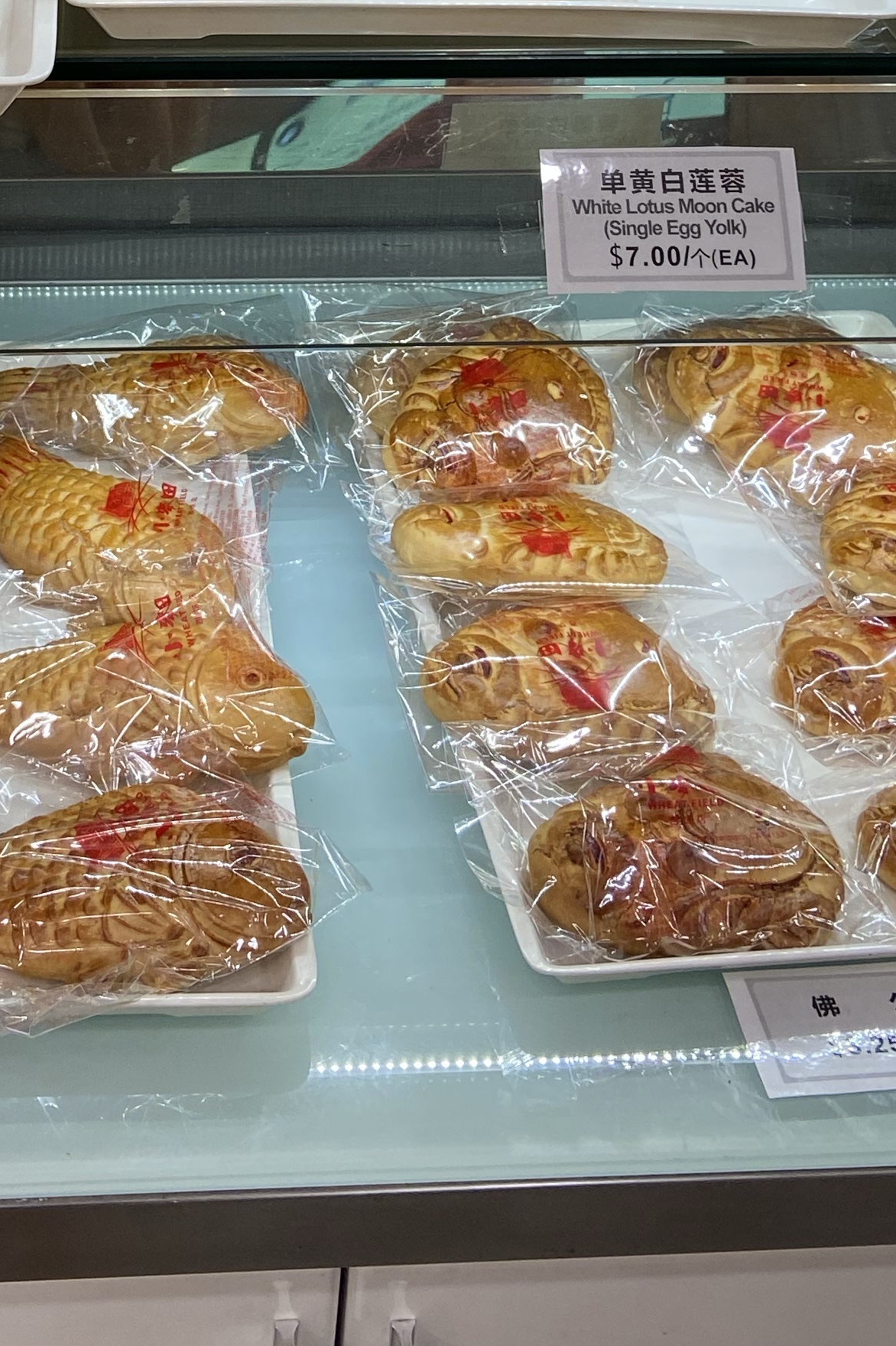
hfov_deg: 21.6
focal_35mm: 62
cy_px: -5
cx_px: 179
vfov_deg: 30.1
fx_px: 2315
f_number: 1.8
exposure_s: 1/60
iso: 64
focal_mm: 4.25
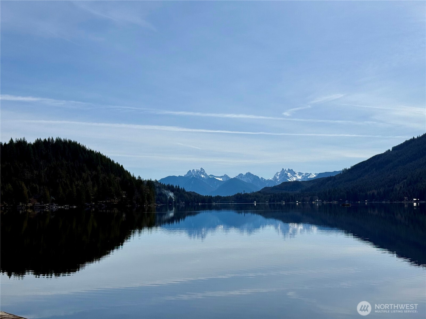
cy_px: 160
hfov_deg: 39.7
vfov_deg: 30.3
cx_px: 213
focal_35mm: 48
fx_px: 591
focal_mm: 6.76
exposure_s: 1/11364
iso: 50
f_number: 1.78
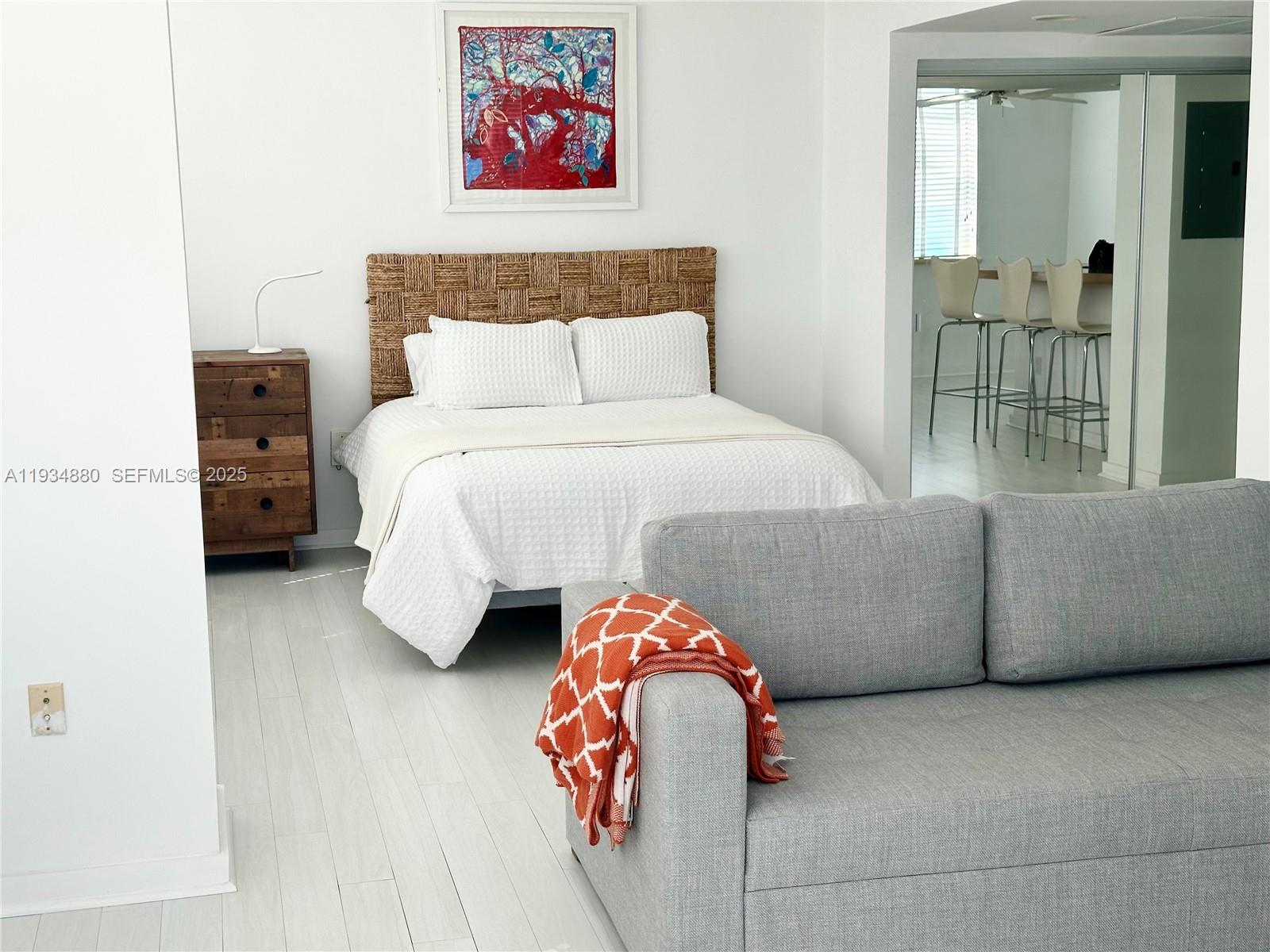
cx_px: 635
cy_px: 476
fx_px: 1761
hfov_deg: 39.7
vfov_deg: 30.3
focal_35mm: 48
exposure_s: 1/491
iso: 64
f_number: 1.78
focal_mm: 6.86
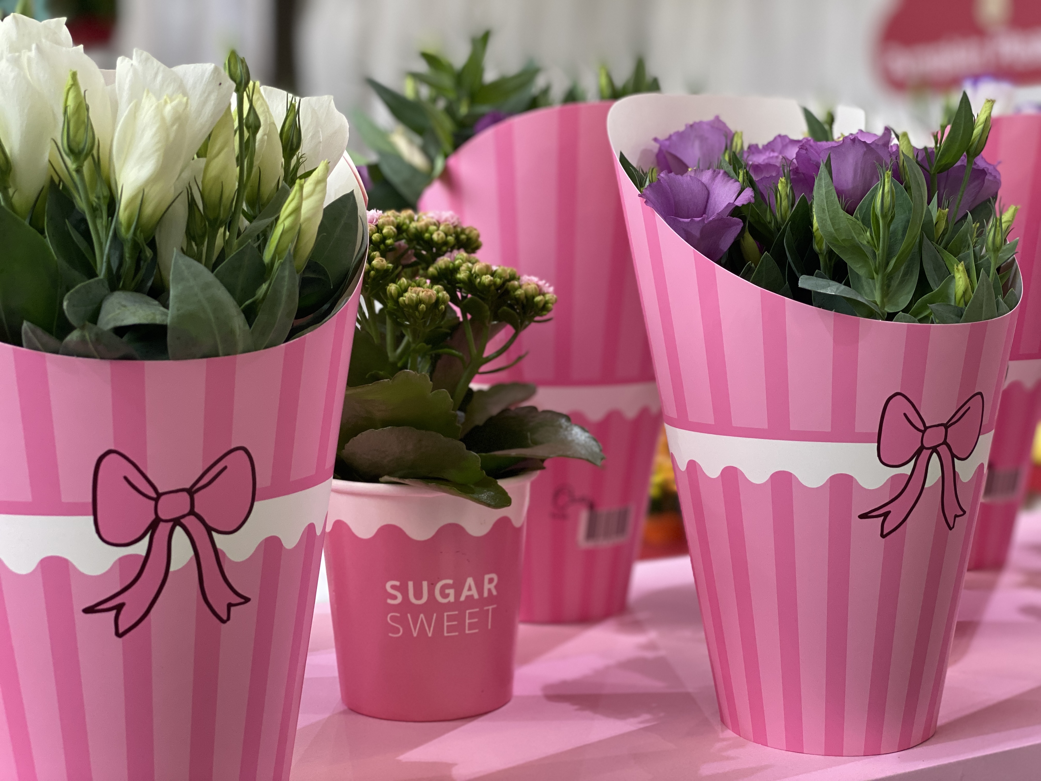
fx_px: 1564
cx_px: 520
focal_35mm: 52
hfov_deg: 36.8
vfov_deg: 28.0
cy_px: 390
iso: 100
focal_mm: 6
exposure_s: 1/100
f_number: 2
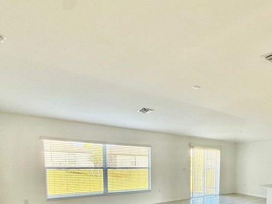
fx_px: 204
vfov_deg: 48.1
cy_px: 180
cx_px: 228
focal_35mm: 26
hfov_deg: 60.3
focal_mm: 2.22
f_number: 2.2
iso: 80
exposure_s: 1/99
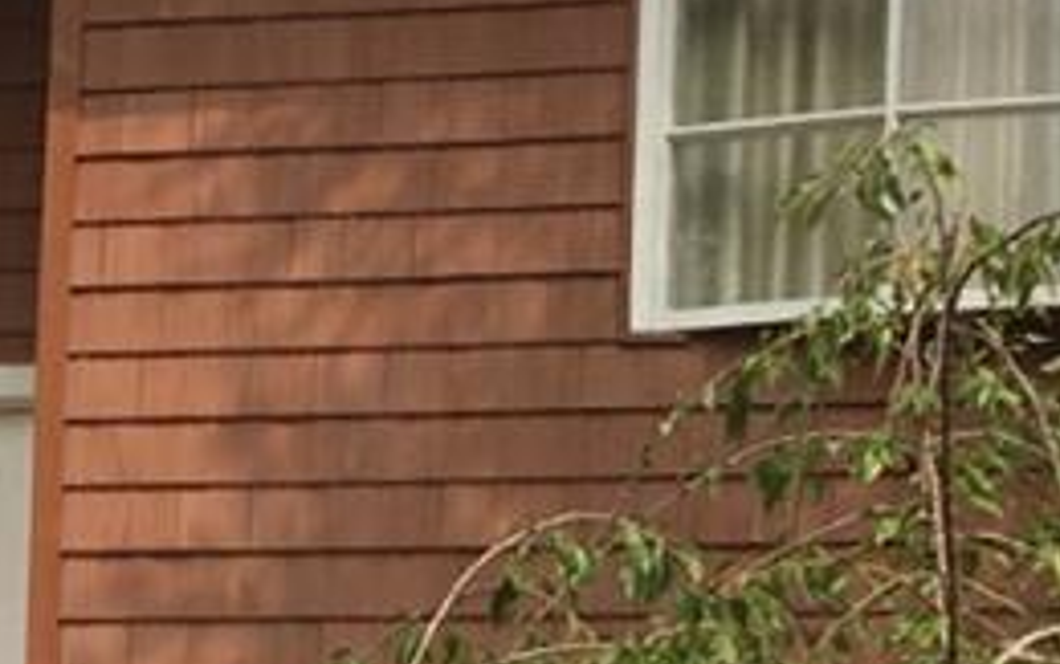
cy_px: 998
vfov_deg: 7.3
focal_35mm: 177
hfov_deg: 11.4
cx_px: -506
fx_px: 5118
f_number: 2.2
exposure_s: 1/1282
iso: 25
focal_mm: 4.15
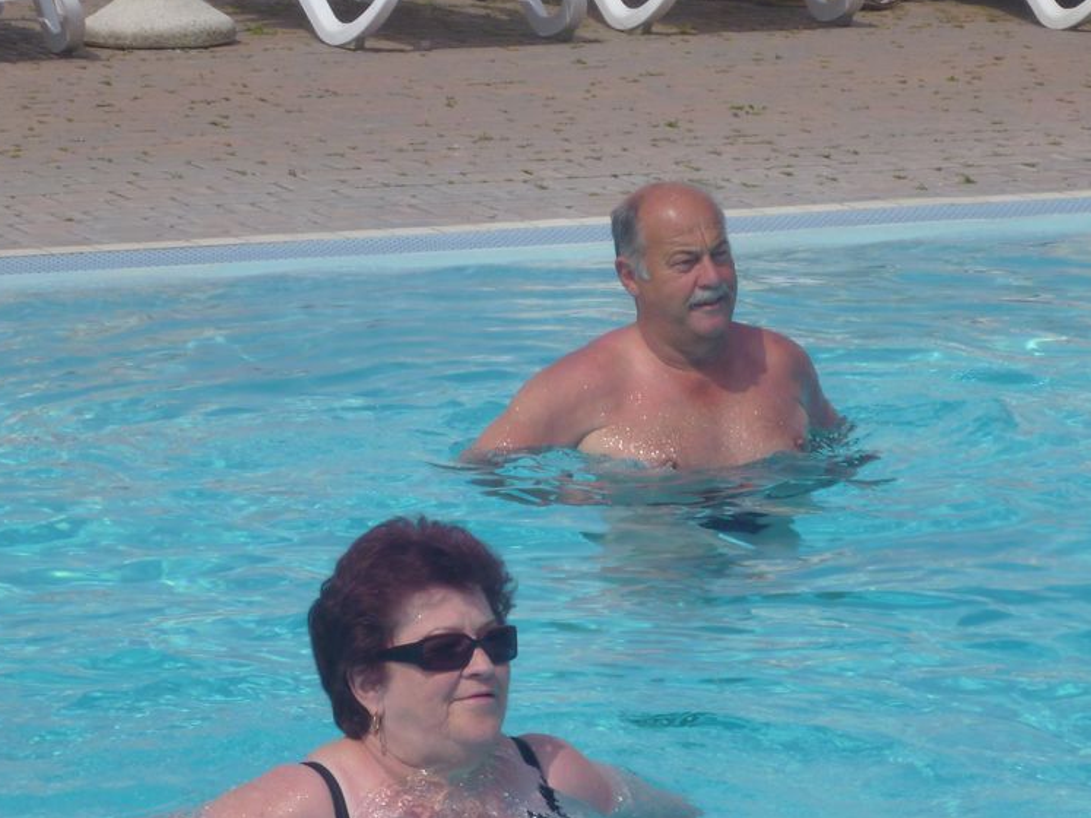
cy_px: 473
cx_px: 659
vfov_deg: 7.7
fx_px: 6050
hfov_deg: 10.3
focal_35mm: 192
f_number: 6.5
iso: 100
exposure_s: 1/400
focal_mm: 20
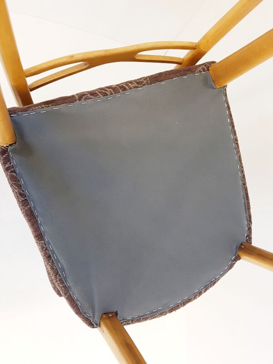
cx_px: 136
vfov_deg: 67.3
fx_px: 273
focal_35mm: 26
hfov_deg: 53.1
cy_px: 182
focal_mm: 4.2
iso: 125
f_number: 1.7
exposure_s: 1/25
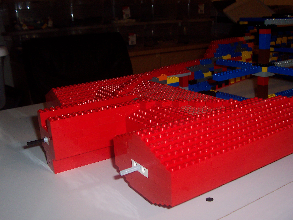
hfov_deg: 50.1
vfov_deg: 38.7
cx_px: 146
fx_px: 313
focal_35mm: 37
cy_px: 110
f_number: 2.8
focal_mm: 5.6
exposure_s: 1/60
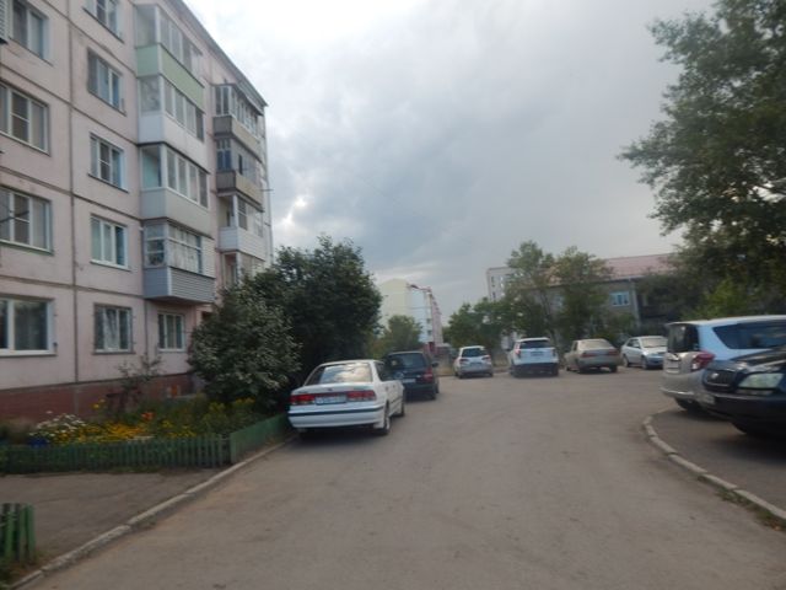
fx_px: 500
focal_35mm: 22
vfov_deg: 61.1
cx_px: 393
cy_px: 295
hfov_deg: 76.4
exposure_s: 1/400
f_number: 3
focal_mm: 4
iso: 125
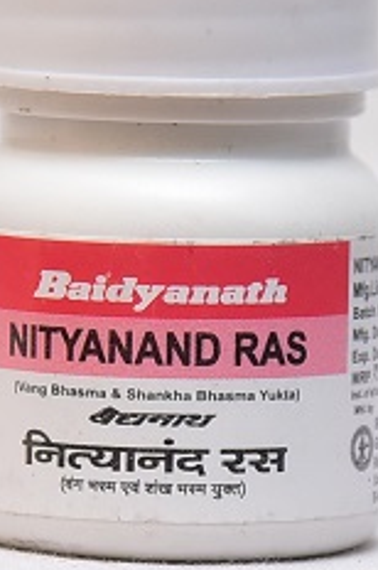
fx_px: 3759
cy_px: 238
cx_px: 174
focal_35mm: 238
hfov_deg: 5.8
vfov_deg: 8.7
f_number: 4.5
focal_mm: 105
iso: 1600
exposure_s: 1/125
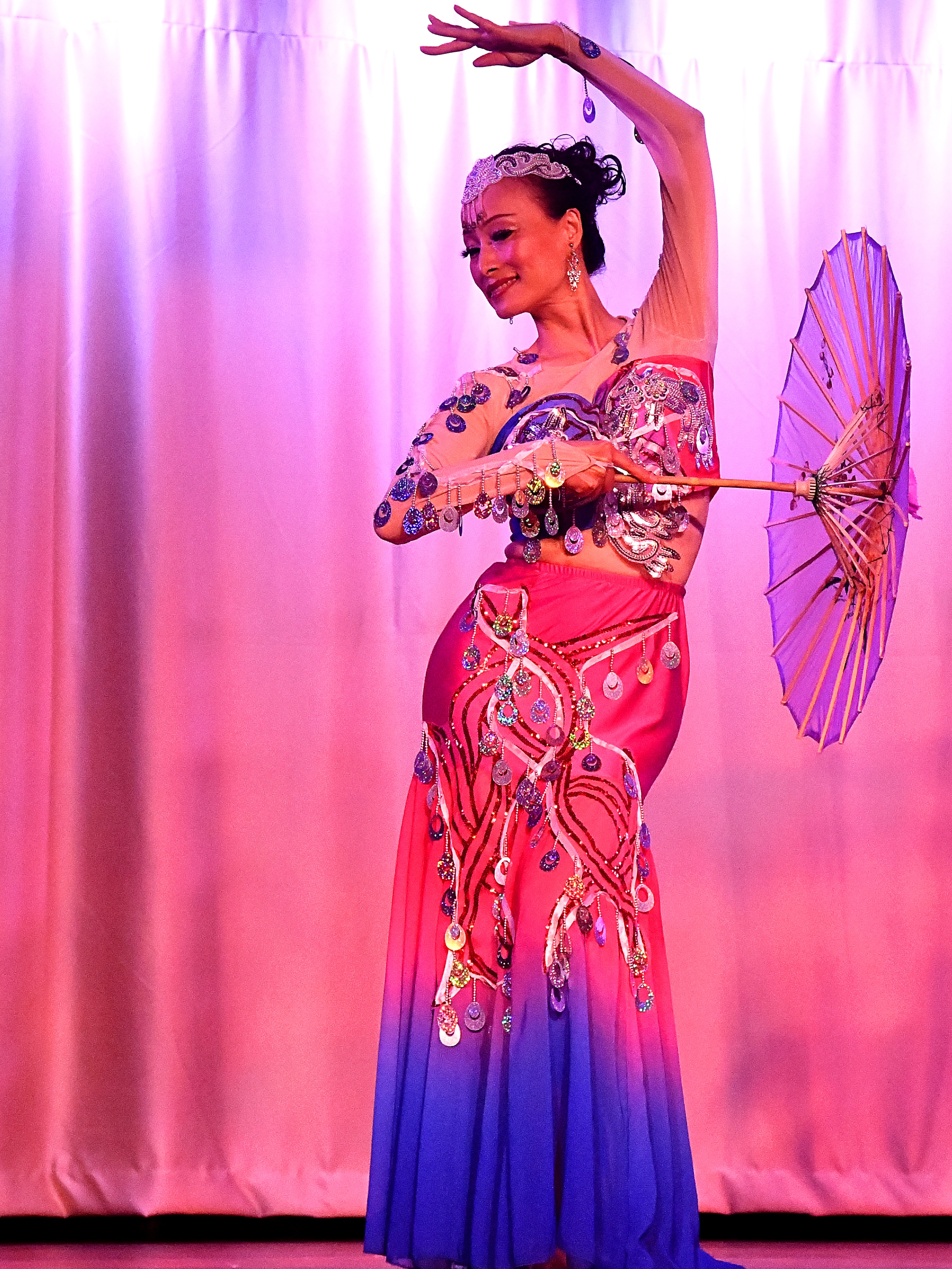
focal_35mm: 76
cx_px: 477
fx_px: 2787
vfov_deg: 25.7
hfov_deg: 19.4
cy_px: 611
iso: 12800
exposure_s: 1/500
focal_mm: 70
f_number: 8
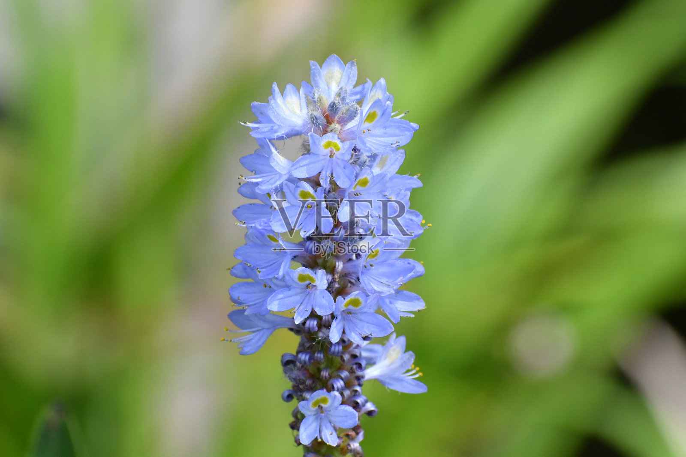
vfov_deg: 2.3
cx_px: 343
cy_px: 228
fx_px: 11434
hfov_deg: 3.4
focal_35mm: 600
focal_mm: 300
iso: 640
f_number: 10
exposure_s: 1/1000
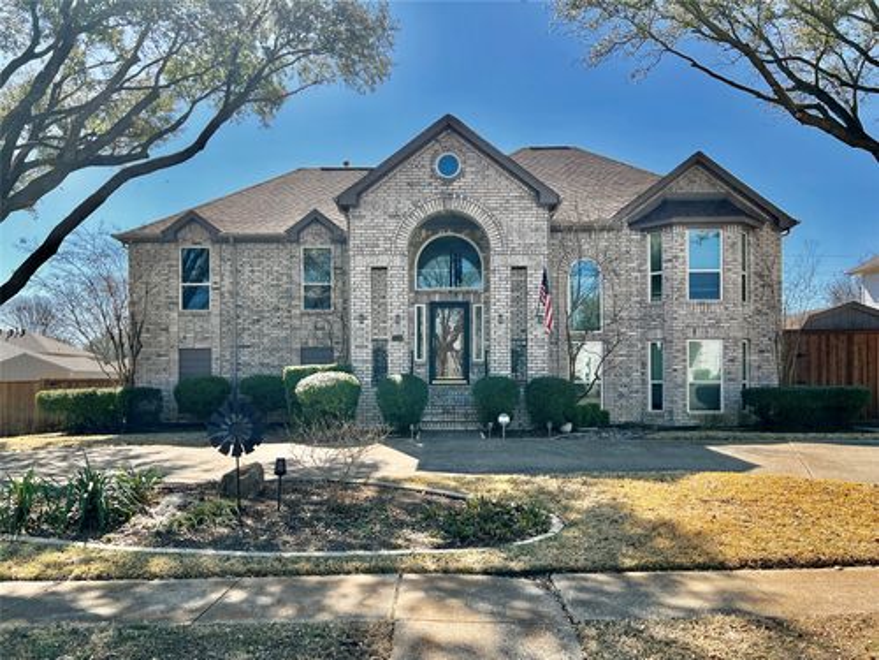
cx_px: 440
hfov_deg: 67.3
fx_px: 660
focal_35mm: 26
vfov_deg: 53.1
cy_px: 330
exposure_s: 1/3077
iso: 50
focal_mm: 5.7
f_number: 1.5
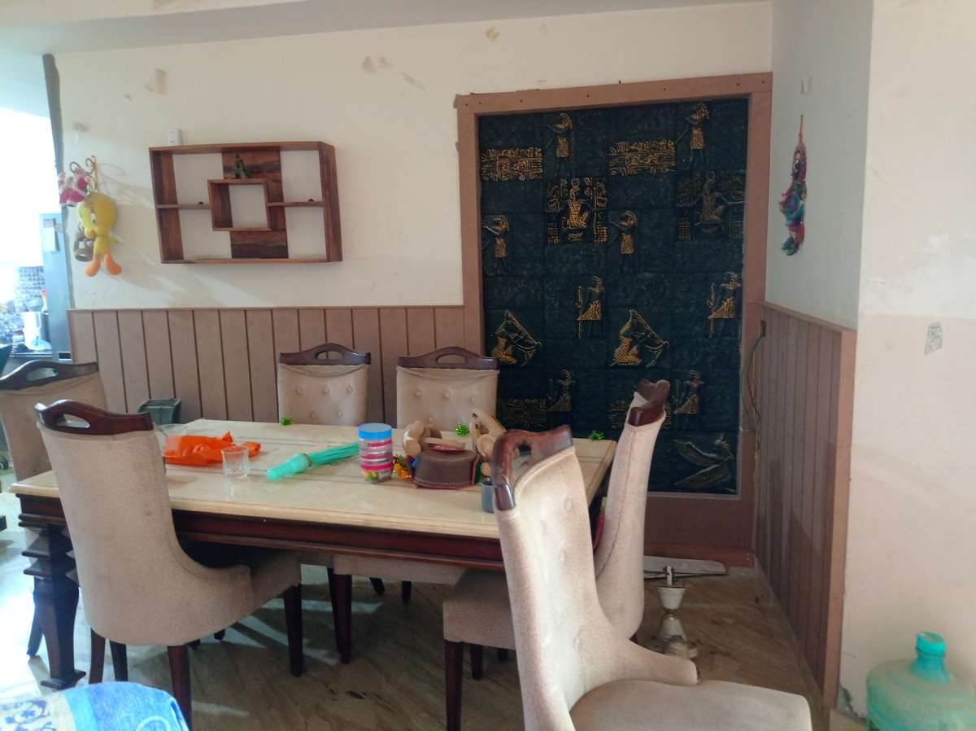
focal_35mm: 28
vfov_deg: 49.7
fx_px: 789
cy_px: 366
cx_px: 488
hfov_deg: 63.5
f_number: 1.79
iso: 725
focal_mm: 4.74
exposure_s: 1/25
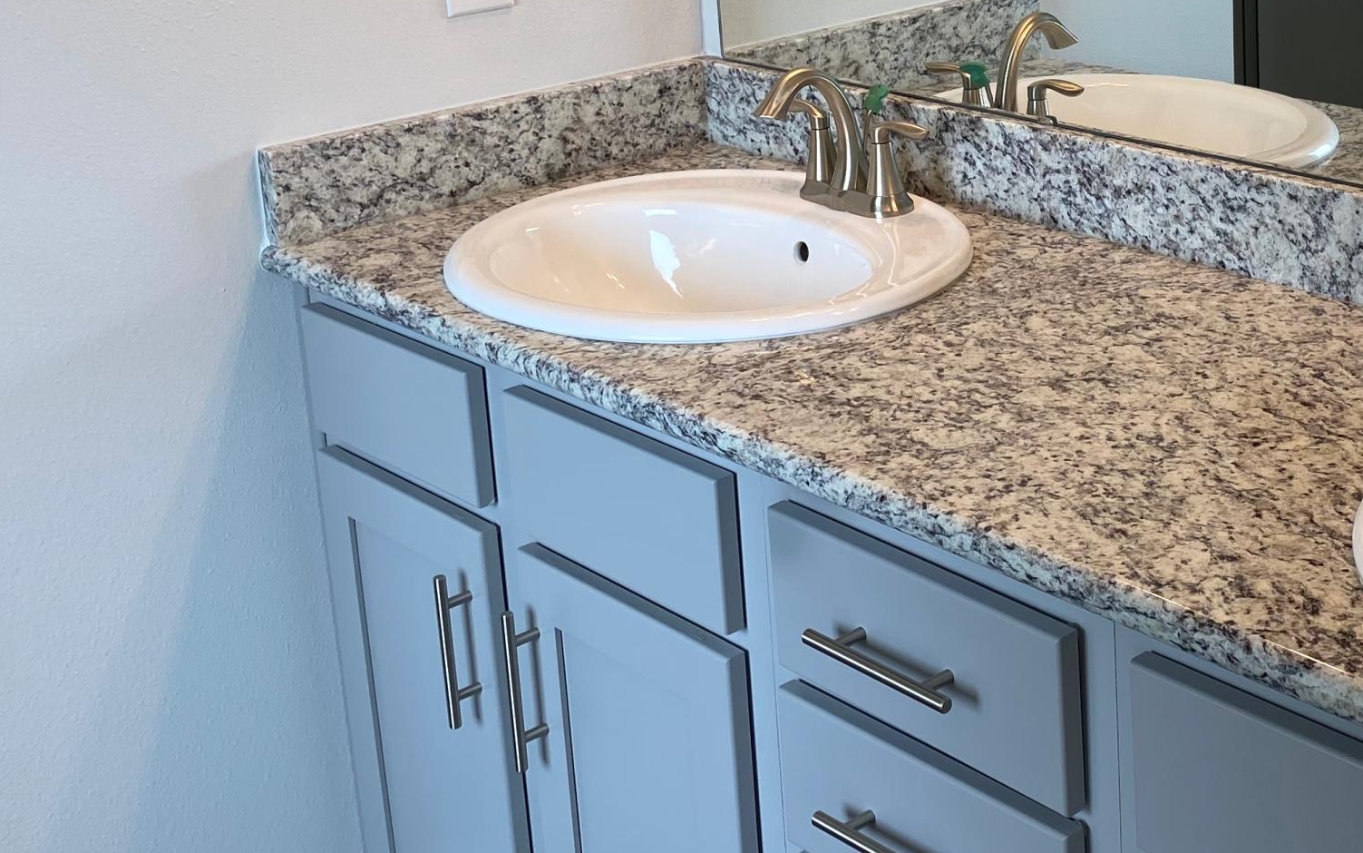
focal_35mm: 55
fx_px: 2043
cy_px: 94
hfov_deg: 36.0
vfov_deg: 23.0
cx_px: 1036
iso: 32
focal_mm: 4.25
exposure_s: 1/125
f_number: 1.8
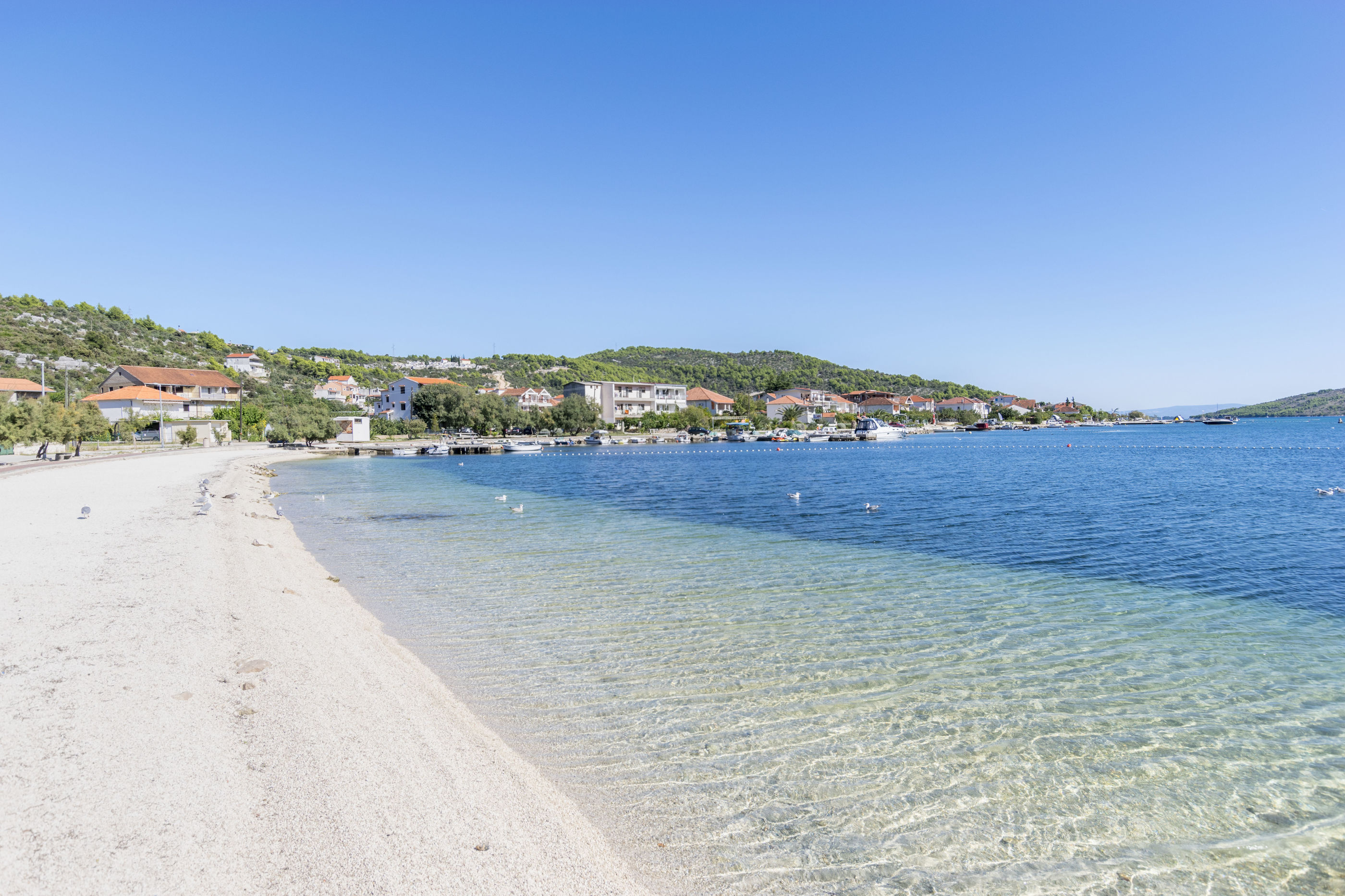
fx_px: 784
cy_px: 448
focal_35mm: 21
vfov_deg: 59.5
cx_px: 672
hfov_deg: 81.2
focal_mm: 14
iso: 100
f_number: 8
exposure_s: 1/400
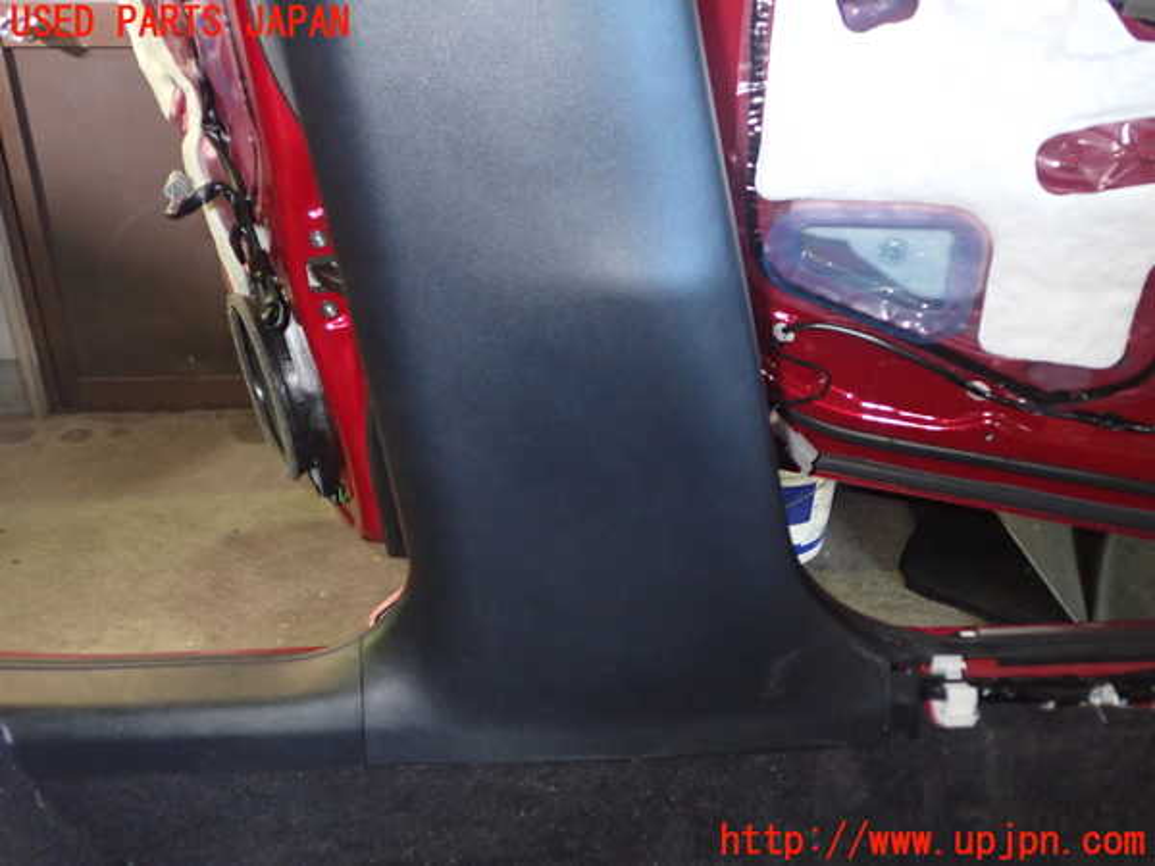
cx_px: 578
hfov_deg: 56.8
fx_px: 1068
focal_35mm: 32
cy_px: 433
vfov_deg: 44.2
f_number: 2.4
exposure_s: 1/30
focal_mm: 5.79
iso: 640
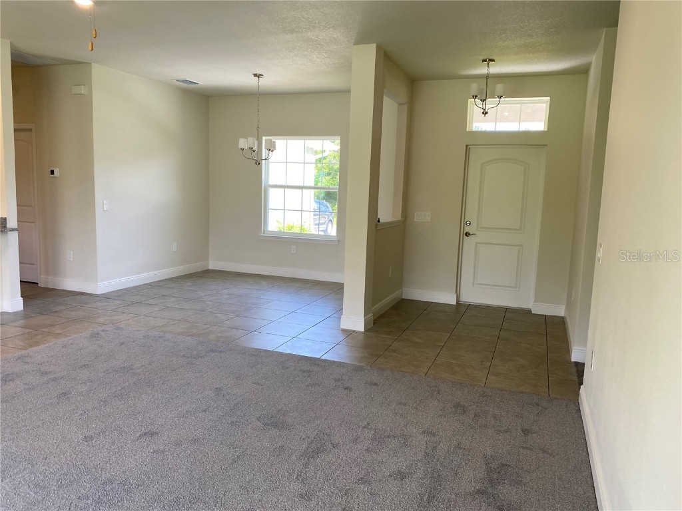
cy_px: 256
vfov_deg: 53.1
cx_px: 341
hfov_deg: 67.3
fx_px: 512
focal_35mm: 26
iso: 80
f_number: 1.8
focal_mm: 4.25
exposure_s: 1/120
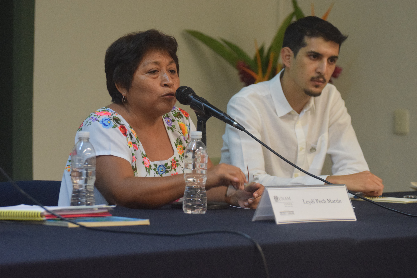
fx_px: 1911
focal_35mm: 165
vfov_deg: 8.3
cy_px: 139
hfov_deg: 12.5
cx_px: 208
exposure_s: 1/60
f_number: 4.5
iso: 1600
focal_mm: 110
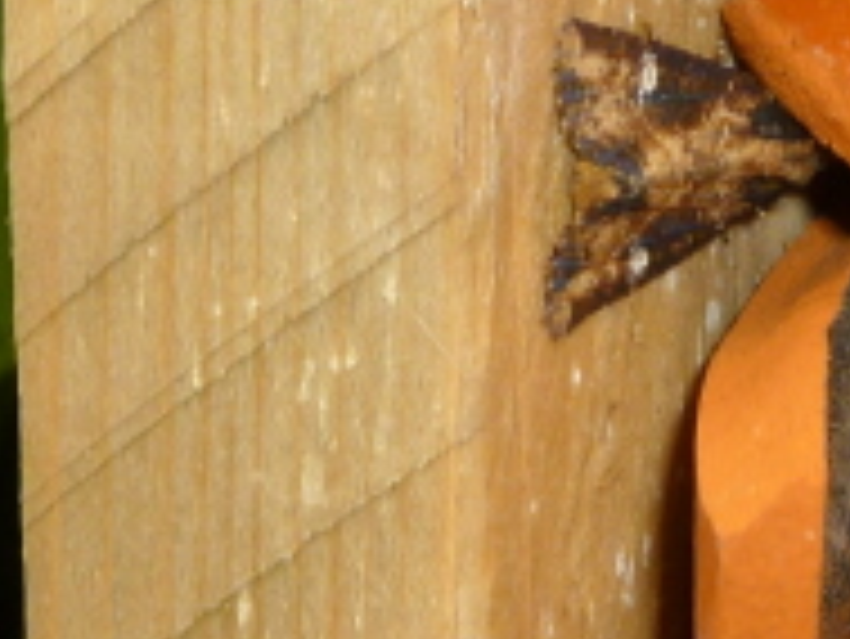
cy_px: 27
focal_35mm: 170
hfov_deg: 11.6
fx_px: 4177
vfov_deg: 8.7
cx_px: 625
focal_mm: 7.5
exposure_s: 1/30
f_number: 4.5
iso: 100
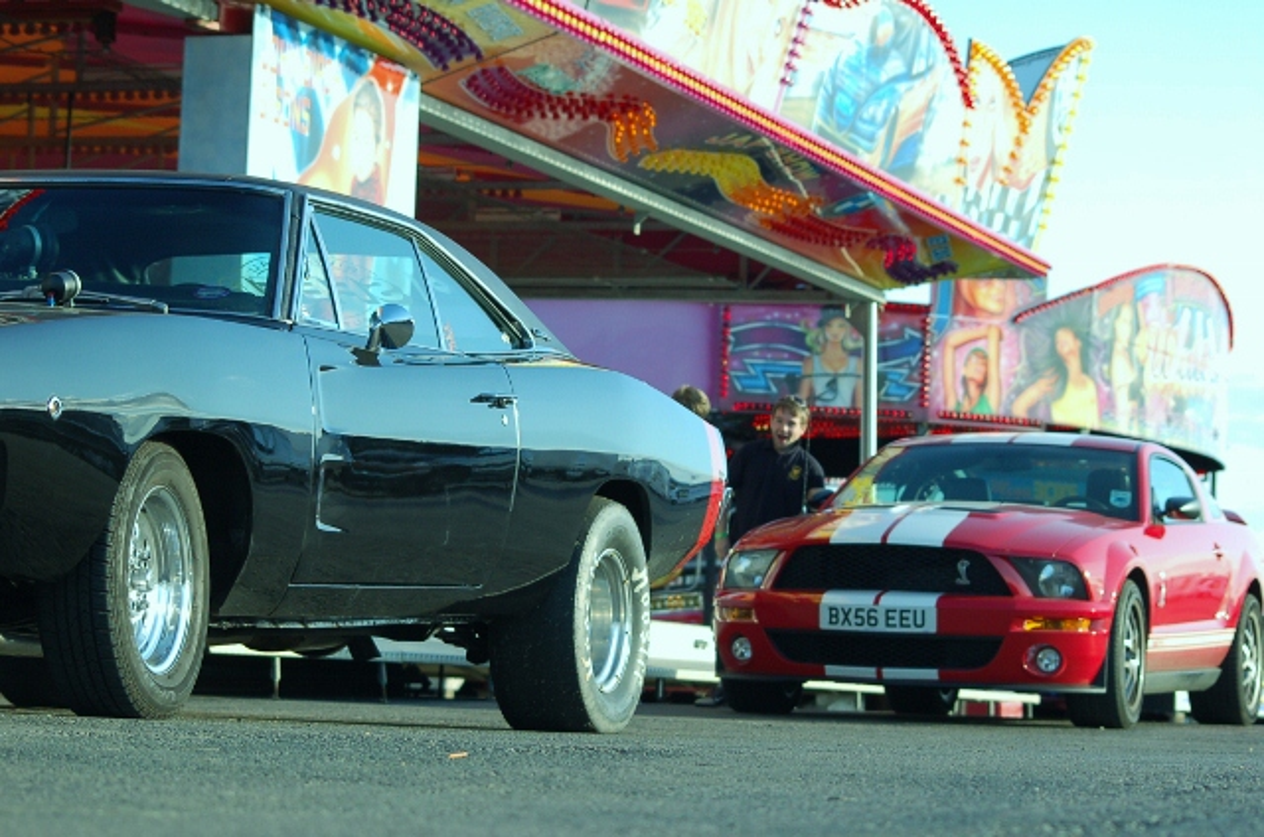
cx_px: 632
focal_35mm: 105
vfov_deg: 13.0
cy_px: 418
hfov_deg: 19.5
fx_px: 3679
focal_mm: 70
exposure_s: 1/500
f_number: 5.6
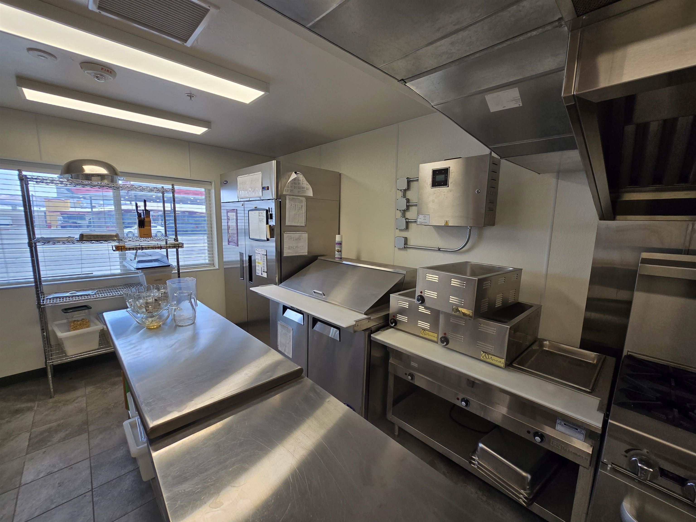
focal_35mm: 13
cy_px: 261
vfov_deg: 89.9
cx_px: 348
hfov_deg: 106.2
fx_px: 261
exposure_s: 1/120
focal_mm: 2.2
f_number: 2.2
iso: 64
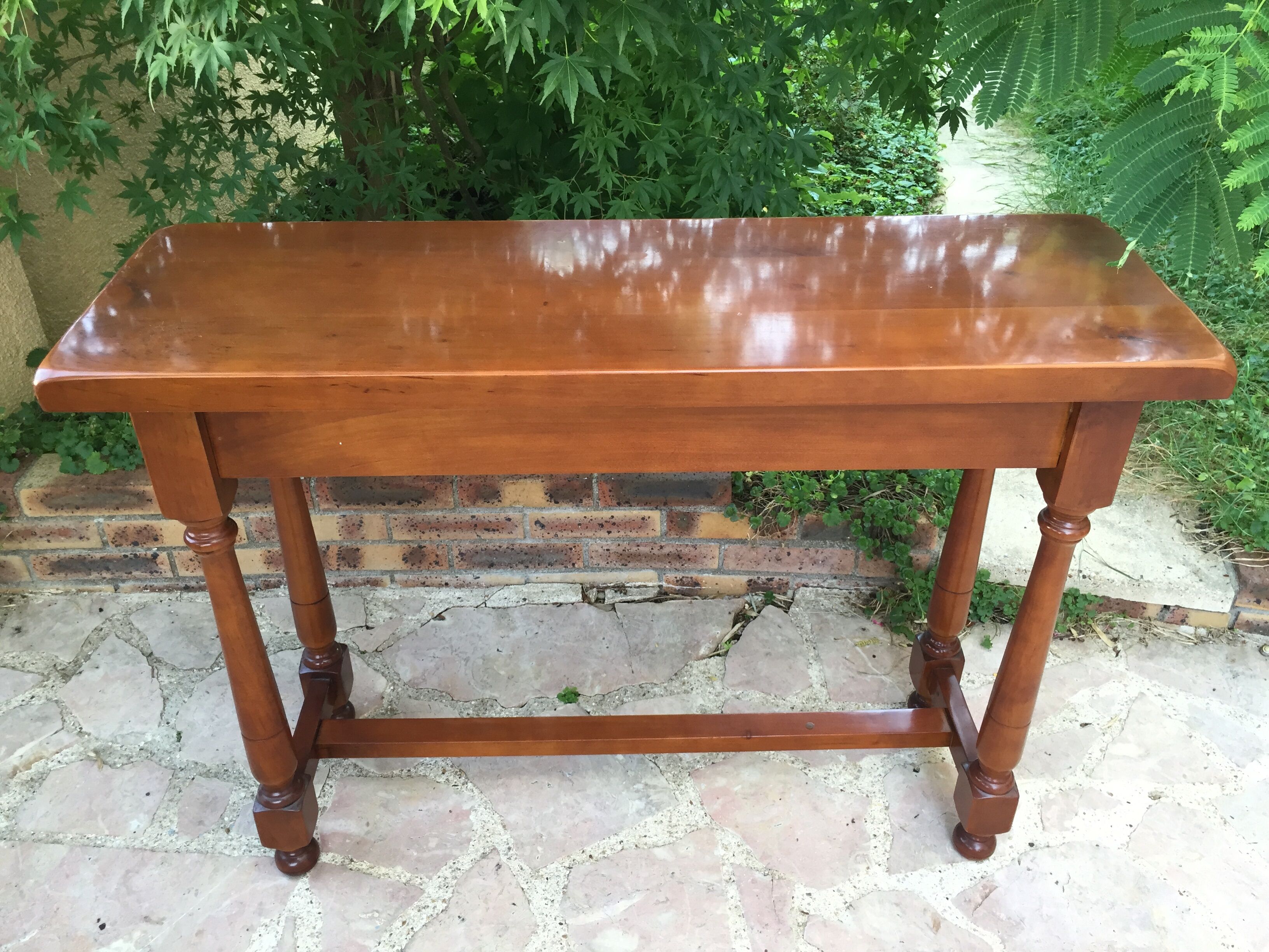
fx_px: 1063
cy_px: 476
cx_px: 634
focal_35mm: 29
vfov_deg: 48.2
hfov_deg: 61.7
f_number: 2.2
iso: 32
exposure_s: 1/40
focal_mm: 4.15
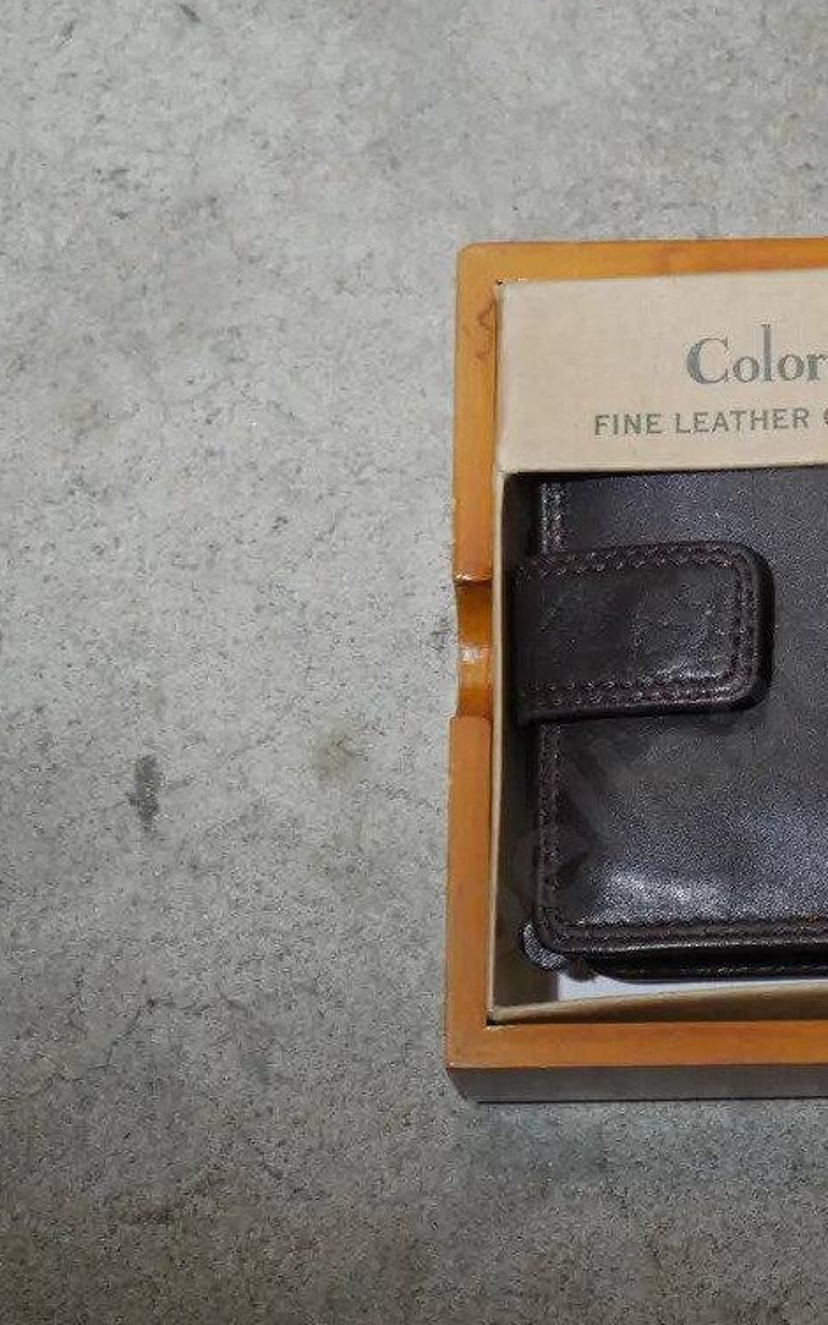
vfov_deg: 20.0
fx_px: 3755
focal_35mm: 104
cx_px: 835
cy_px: 653
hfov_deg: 12.4
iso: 800
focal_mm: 36
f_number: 5.5
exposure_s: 1/80
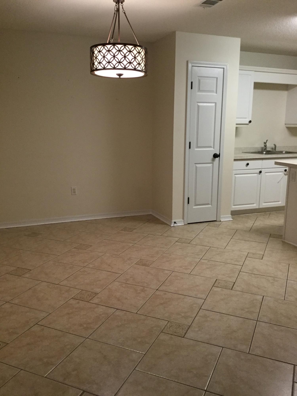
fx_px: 355
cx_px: 148
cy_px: 198
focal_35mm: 31
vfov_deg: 58.4
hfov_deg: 45.4
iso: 125
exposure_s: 1/30
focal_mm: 3.3
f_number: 2.4
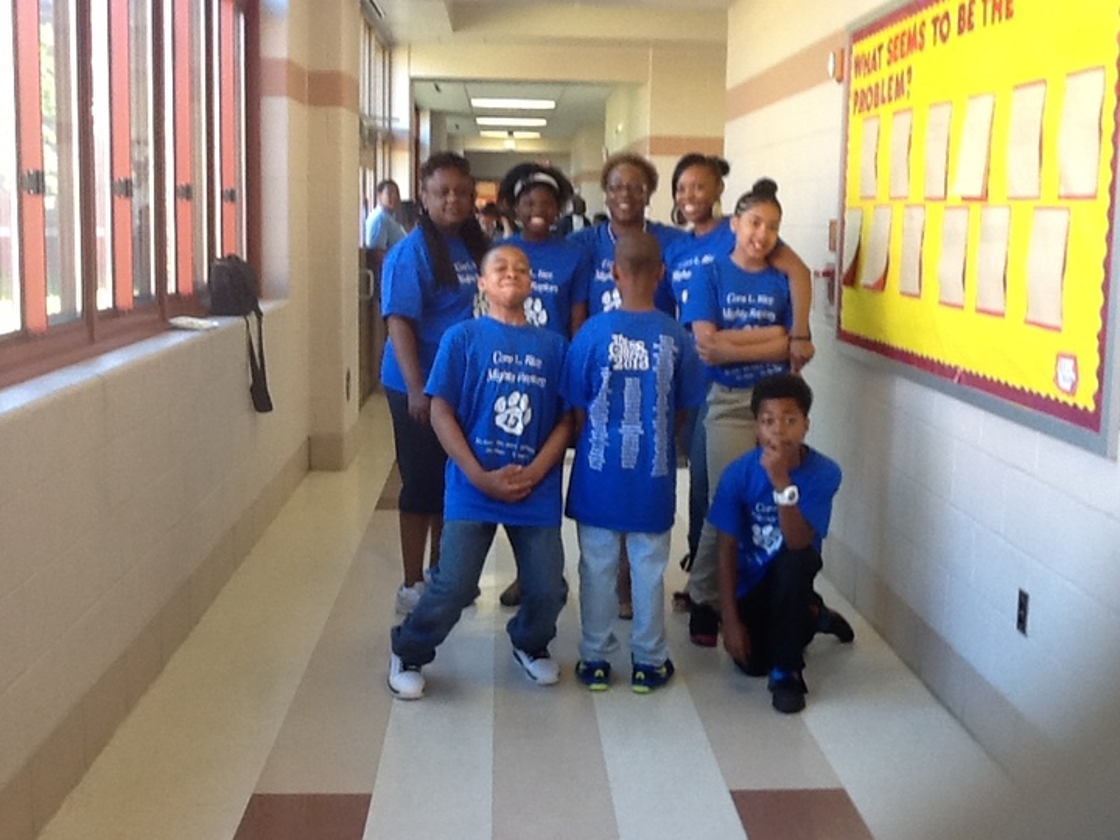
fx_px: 1035
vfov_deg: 44.2
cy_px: 420
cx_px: 560
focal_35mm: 32
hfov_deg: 56.8
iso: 100
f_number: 2.4
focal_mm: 2.03
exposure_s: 1/30
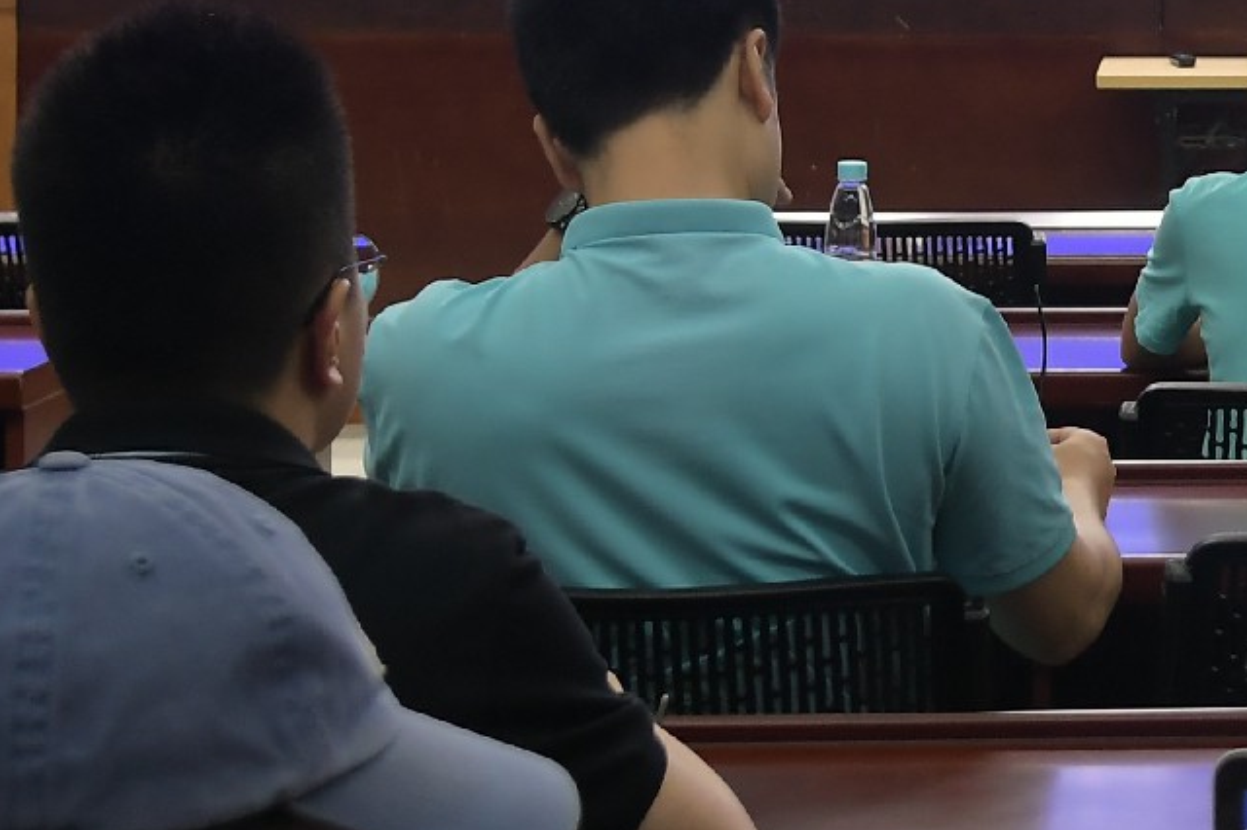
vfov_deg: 9.8
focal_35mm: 135
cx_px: 1446
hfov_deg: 14.8
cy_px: -521
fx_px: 4674
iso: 500
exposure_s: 1/100
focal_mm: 24
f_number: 4
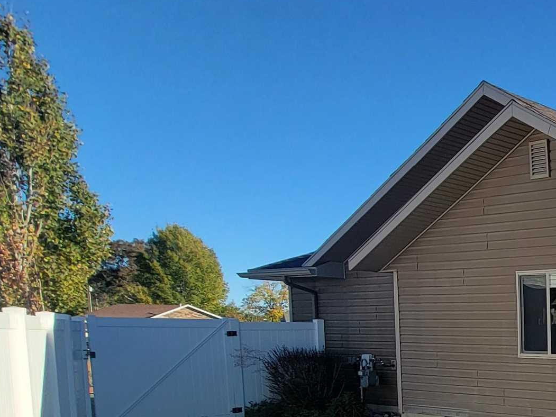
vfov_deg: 35.9
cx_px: 789
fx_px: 610
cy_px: 358
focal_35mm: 38
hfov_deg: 31.4
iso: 50
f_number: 2.2
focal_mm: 2.2
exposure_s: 1/1019
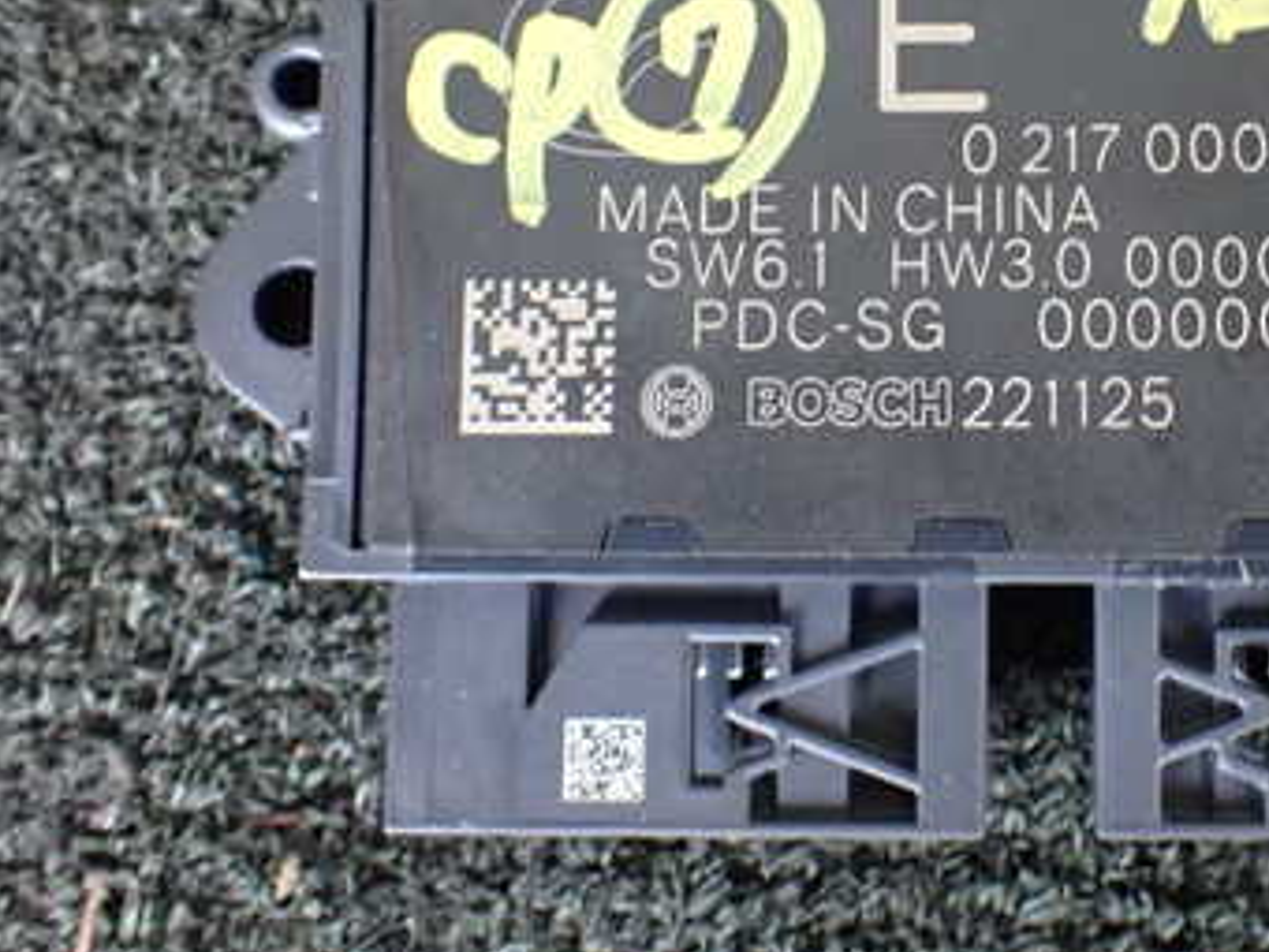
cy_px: 265
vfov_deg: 27.2
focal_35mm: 53
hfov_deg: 35.2
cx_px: 989
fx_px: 1943
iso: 800
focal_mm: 5.4
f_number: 2.3
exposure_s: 1/30
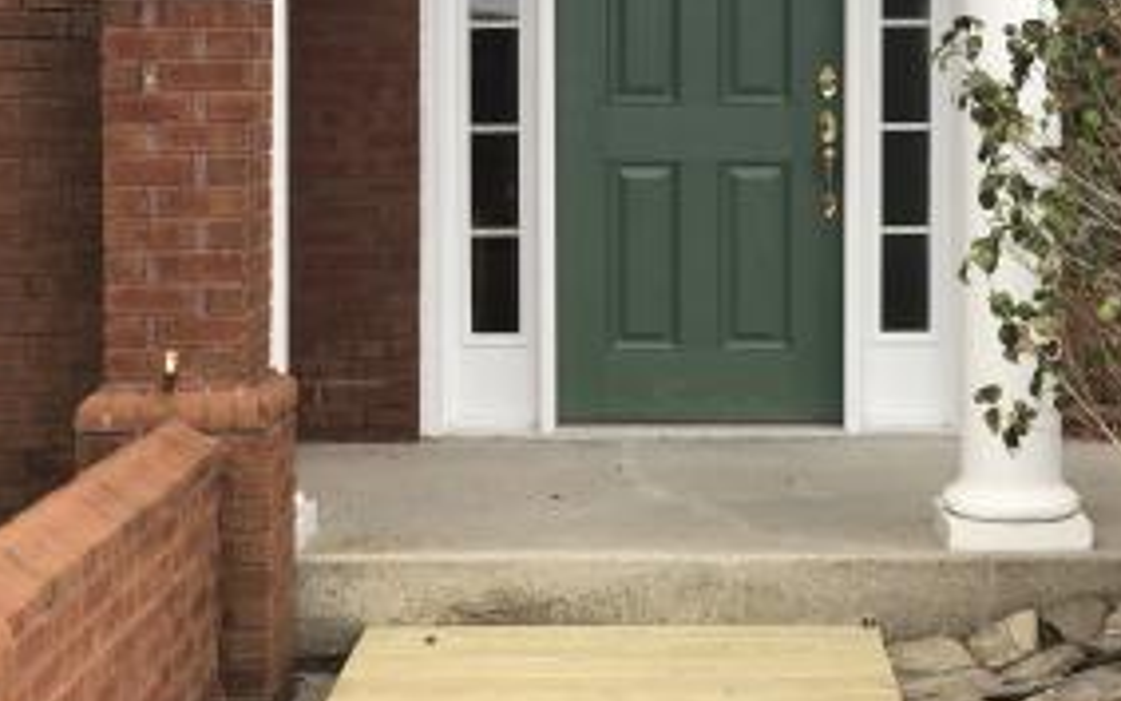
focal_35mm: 78
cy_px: 135
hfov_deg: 26.4
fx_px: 2383
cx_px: 685
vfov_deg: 16.6
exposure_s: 1/222
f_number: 2.4
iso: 16
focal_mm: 6
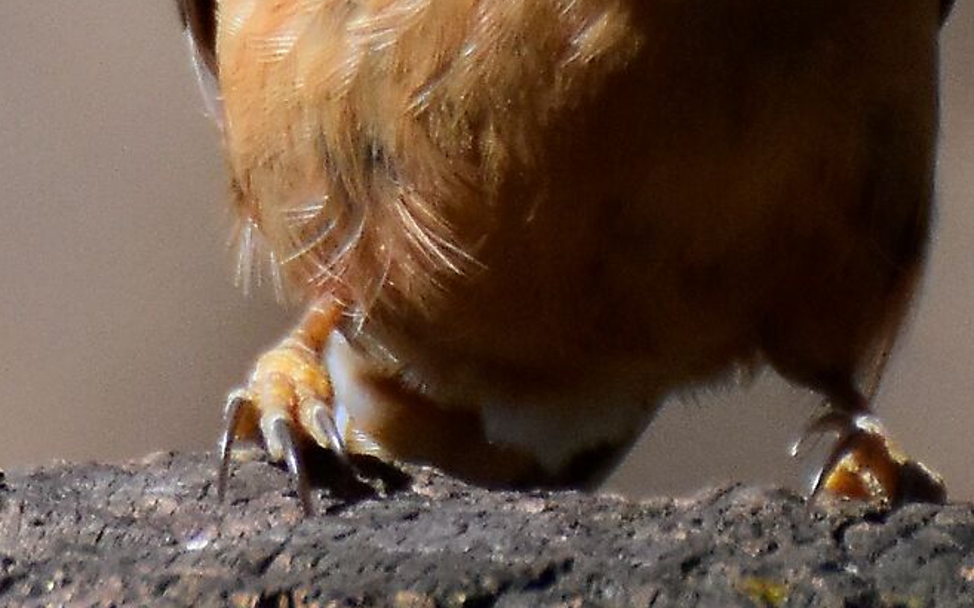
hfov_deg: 1.3
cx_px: 964
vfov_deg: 0.8
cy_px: -128
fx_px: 44470
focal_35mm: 1676
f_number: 5.6
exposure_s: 1/3200
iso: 1600
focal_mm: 300
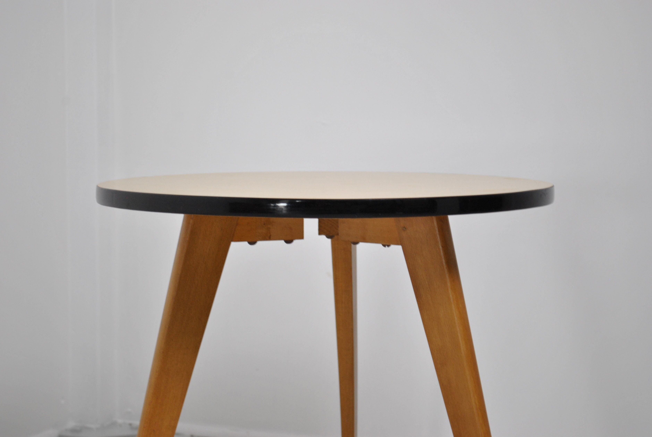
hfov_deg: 24.6
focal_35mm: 82
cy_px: 218
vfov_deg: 16.6
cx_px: 326
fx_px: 1496
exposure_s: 1/30
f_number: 5.6
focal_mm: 55
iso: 450
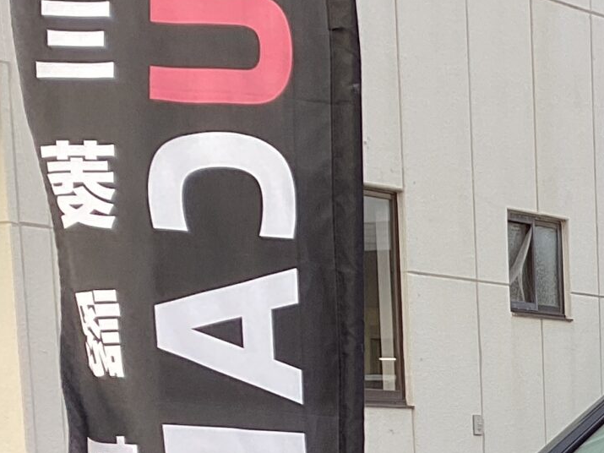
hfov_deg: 15.6
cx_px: 1038
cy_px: 775
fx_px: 1936
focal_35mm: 111
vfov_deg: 12.4
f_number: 2.4
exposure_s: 1/120
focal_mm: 3.3
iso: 25
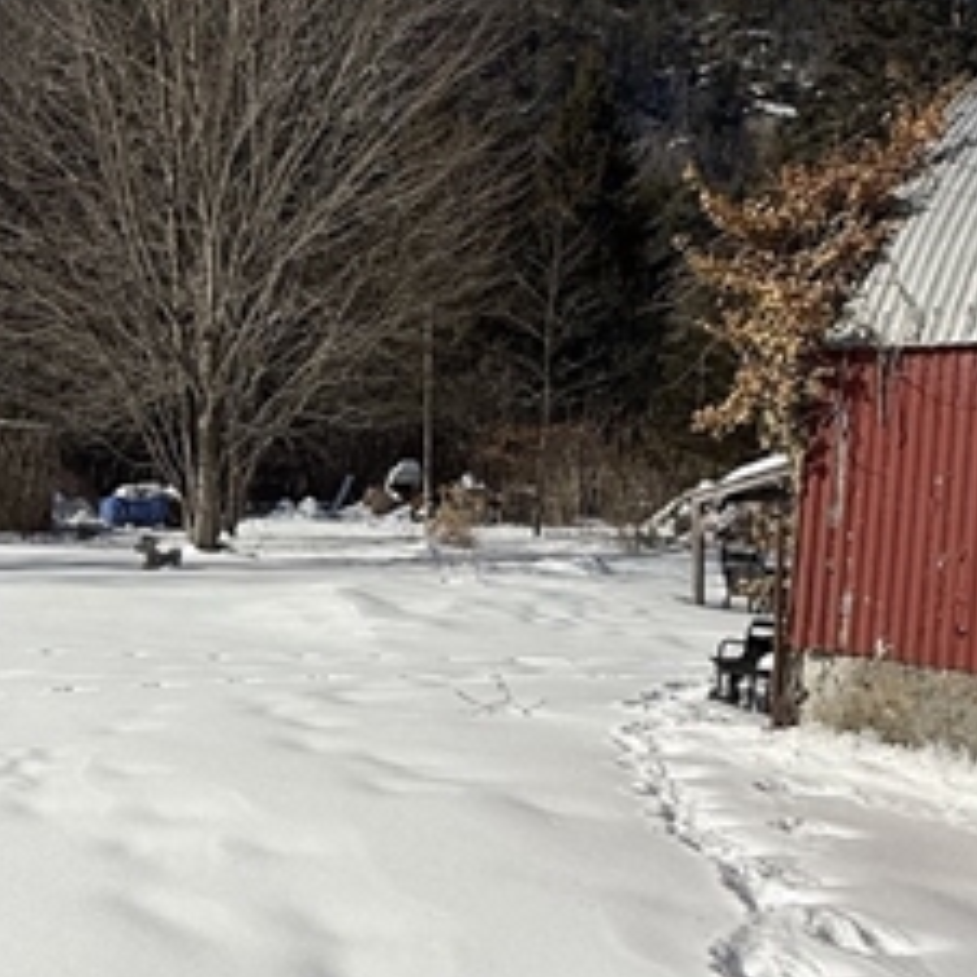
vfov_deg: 39.8
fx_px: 1341
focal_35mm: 42
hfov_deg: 38.2
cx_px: 160
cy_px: 592
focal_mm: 2.22
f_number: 2.2
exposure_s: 1/6173
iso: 40
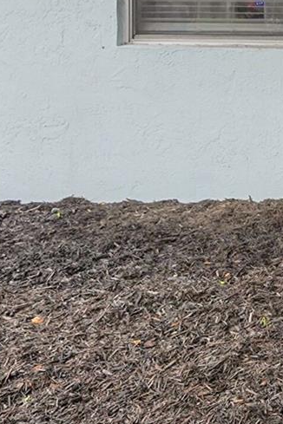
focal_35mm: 67
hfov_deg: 15.8
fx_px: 790
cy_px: -29
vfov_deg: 27.8
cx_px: 571
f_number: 8
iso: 400
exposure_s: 1/30
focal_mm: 16
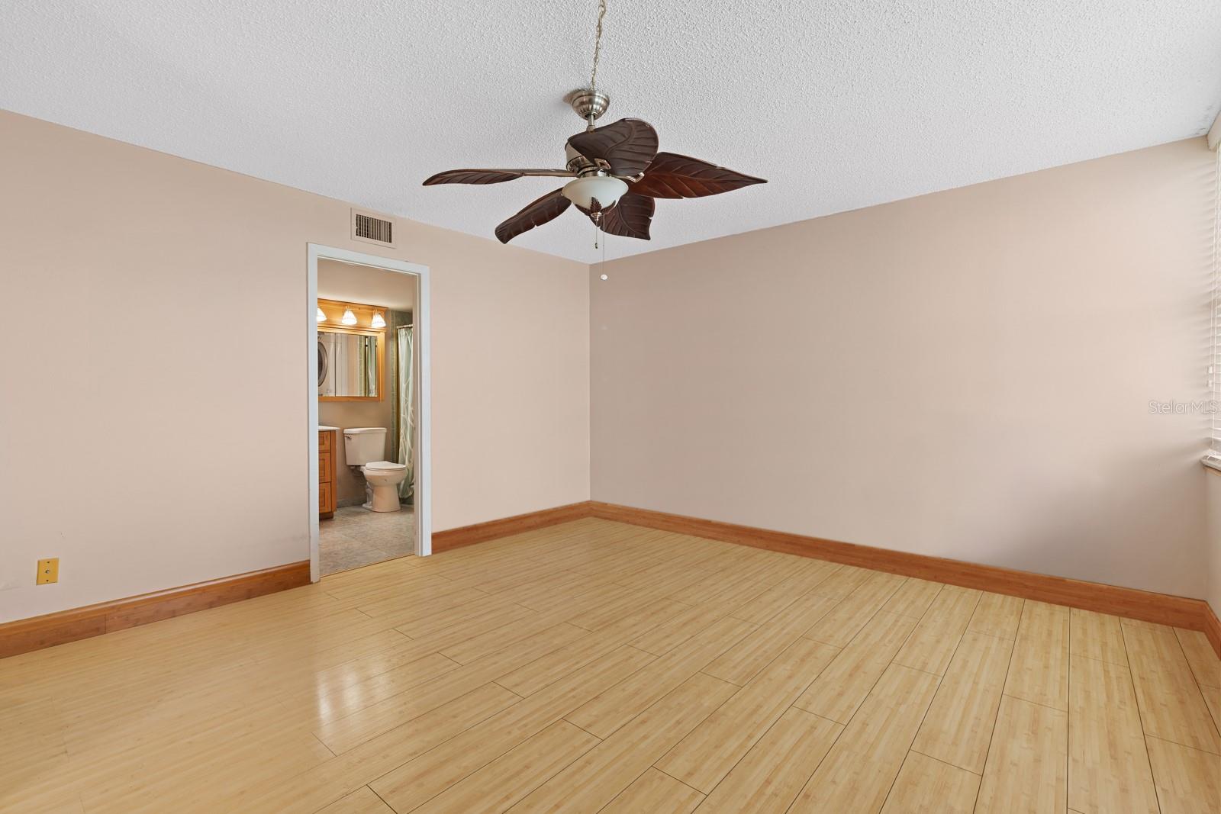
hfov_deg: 96.7
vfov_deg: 73.8
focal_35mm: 16
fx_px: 543
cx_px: 610
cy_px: 407
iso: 200
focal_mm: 16
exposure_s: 1/1.25
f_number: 9
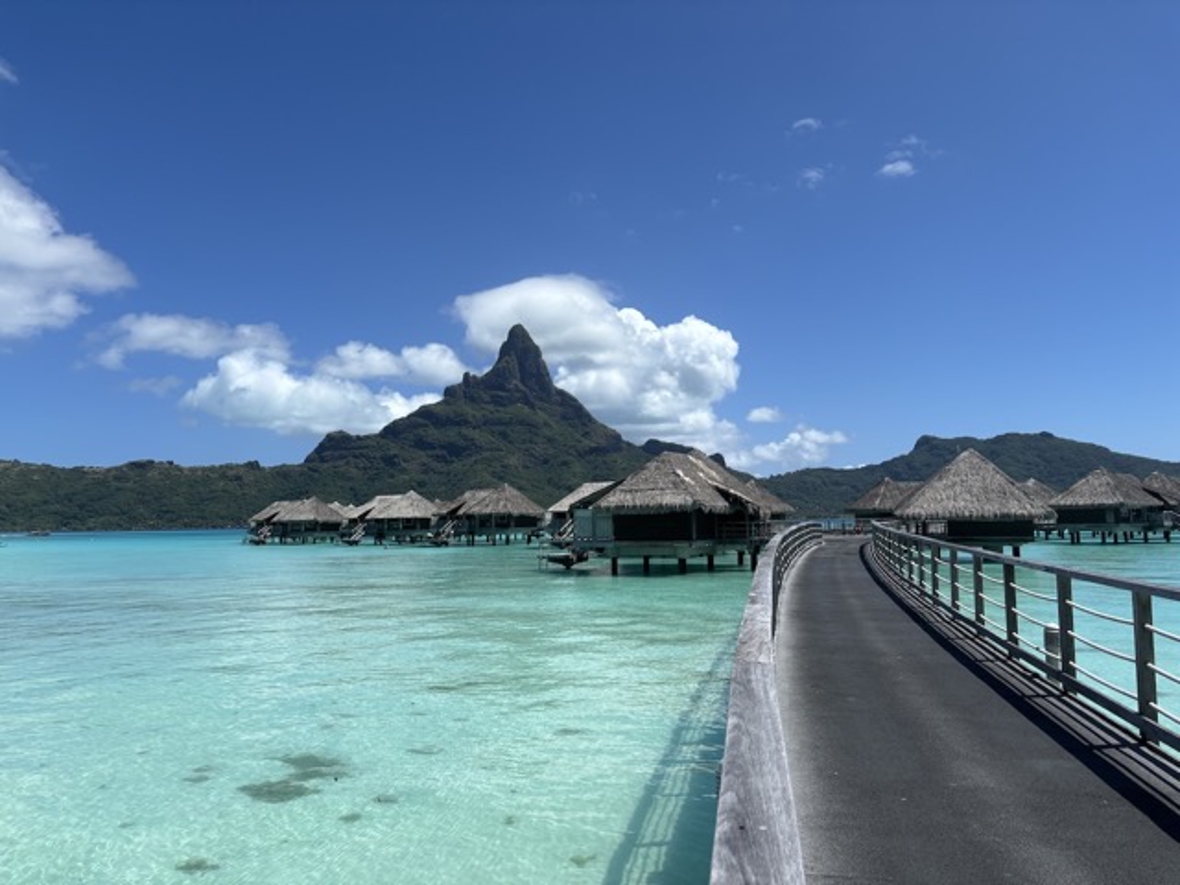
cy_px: 442
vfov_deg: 53.1
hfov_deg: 67.3
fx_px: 886
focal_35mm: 26
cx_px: 590
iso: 50
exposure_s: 1/6329
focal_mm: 5.96
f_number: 1.6
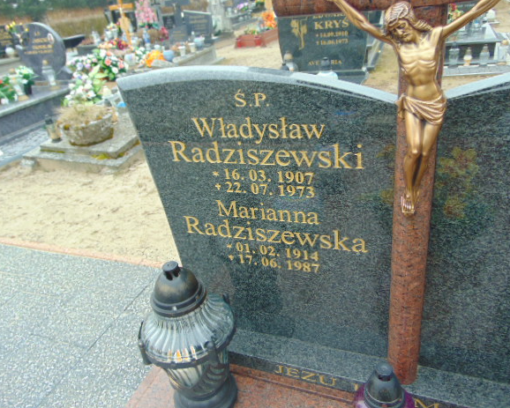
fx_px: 408
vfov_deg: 53.2
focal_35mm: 27
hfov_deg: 64.0
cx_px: 251
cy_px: 207
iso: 80
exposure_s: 1/60
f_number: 3
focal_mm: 4.5
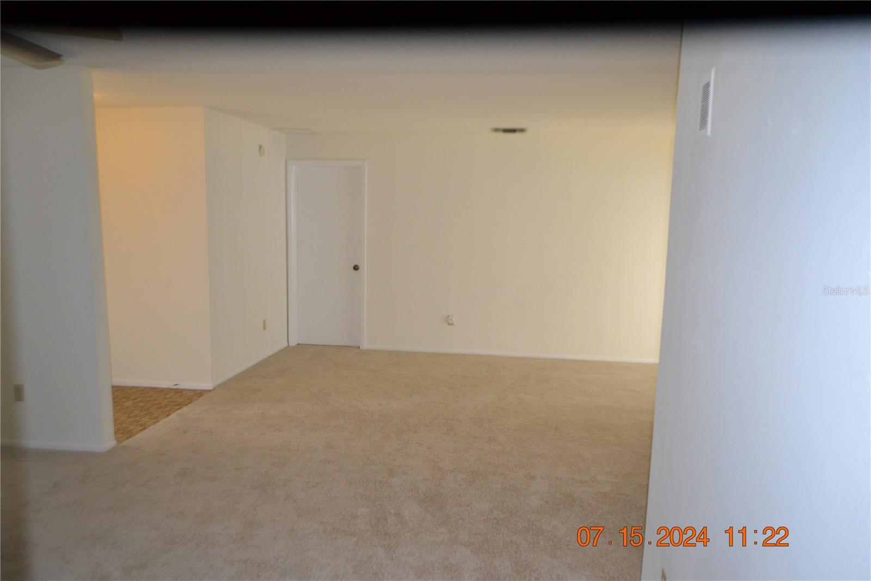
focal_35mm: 27
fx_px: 653
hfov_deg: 67.4
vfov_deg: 47.9
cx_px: 436
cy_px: 290
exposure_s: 1/60
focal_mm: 18
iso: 1000
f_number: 3.5
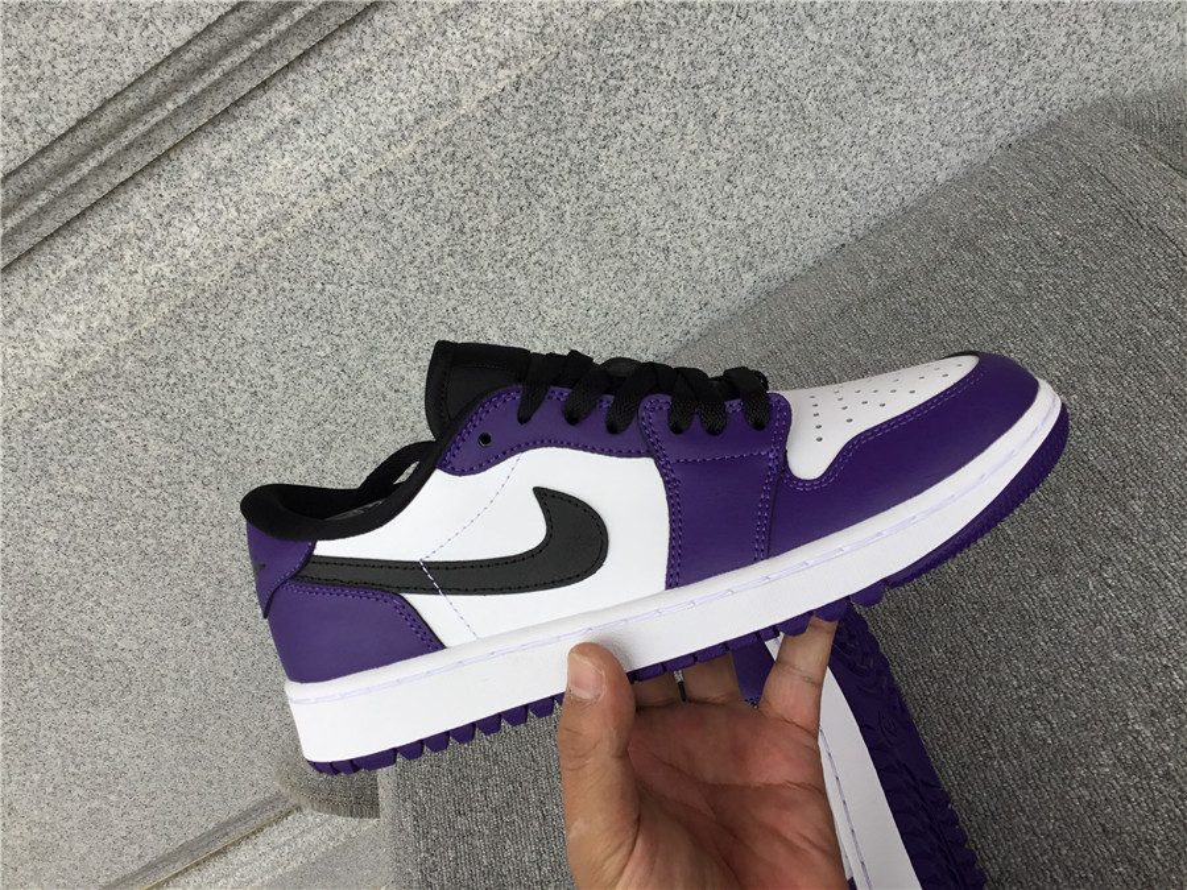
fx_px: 1063
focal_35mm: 31
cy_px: 445
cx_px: 594
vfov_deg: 45.4
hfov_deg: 58.4
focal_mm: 3.3
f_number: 2.4
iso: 25
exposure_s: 1/223
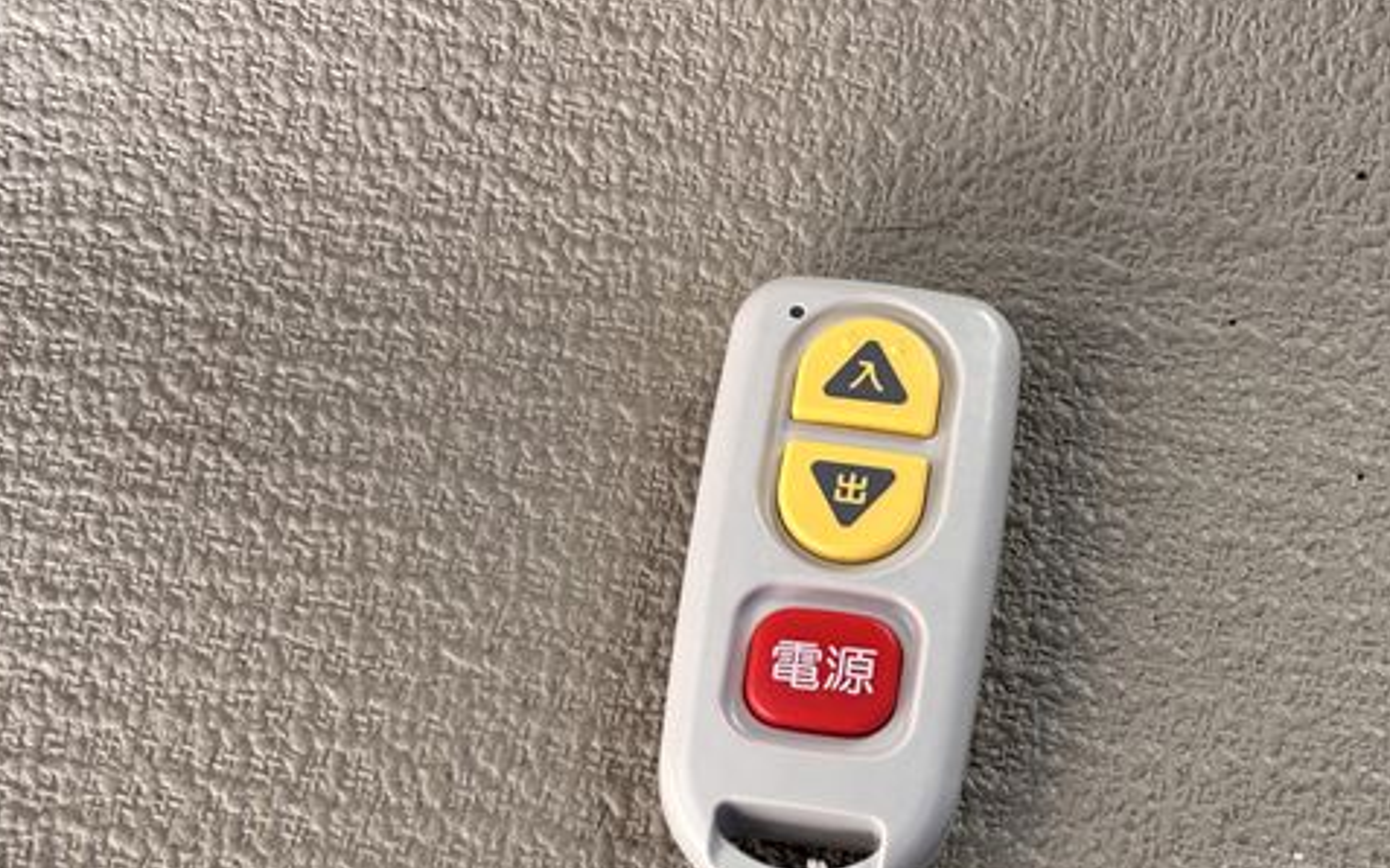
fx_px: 2803
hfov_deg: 27.7
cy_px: 559
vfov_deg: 17.6
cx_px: 892
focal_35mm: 74
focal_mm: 5.96
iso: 40
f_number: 1.6
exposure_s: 1/121
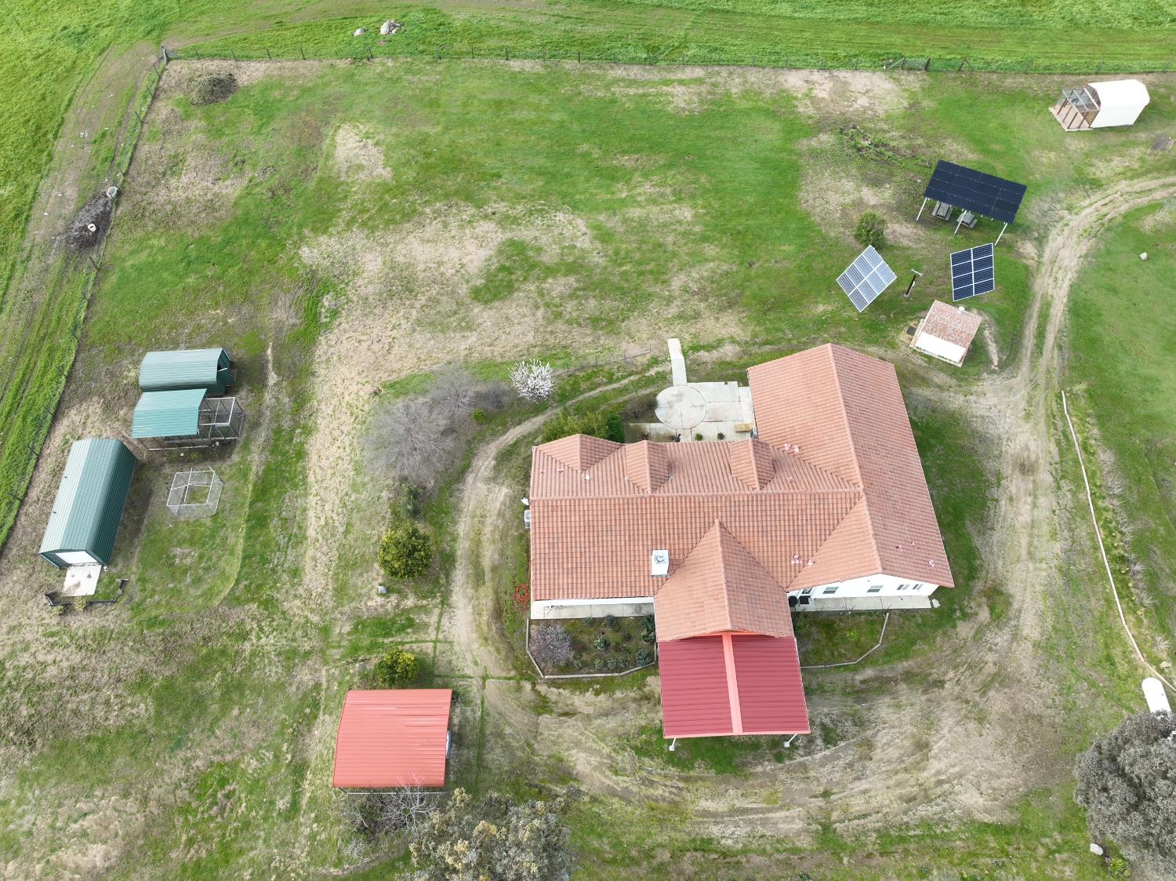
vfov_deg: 56.8
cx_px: 588
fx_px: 815
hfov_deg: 71.6
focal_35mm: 24
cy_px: 440
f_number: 2.8
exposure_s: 1/200
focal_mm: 12.29
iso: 100
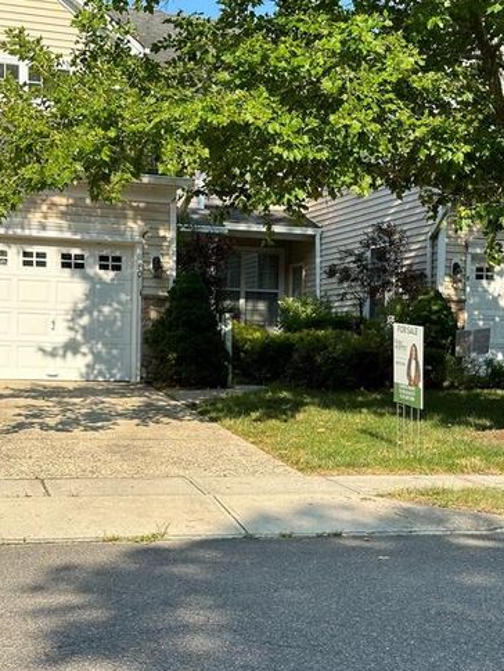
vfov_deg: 29.2
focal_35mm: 66
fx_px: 1281
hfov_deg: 22.2
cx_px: 289
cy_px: 438
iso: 64
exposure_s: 1/1497
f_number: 1.78
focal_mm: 6.86
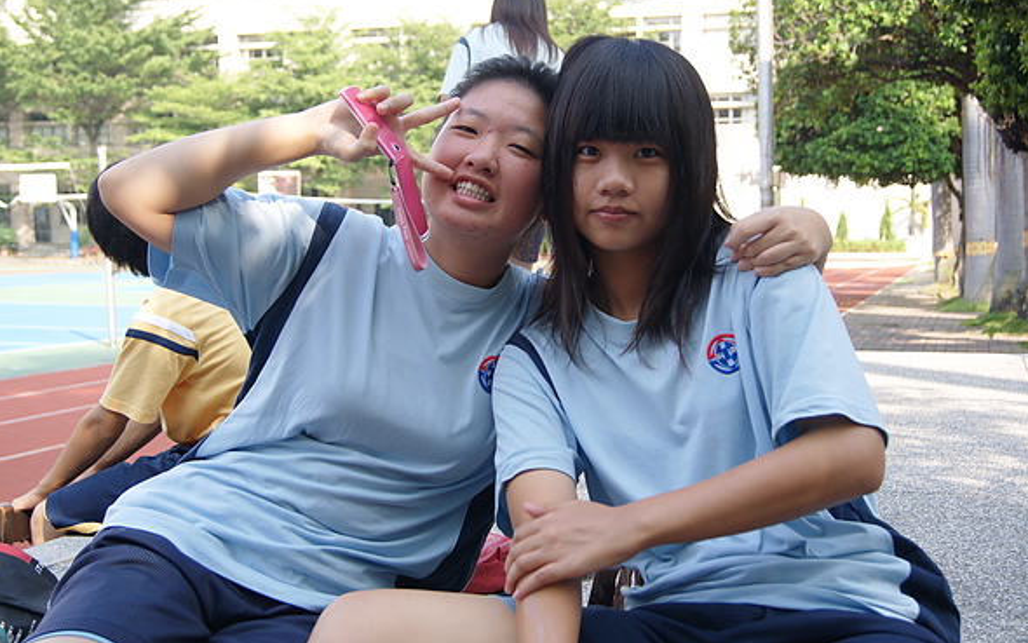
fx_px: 1528
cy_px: 314
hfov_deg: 37.2
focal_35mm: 55
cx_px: 509
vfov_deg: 23.8
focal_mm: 35
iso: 100
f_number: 5
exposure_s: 1/125
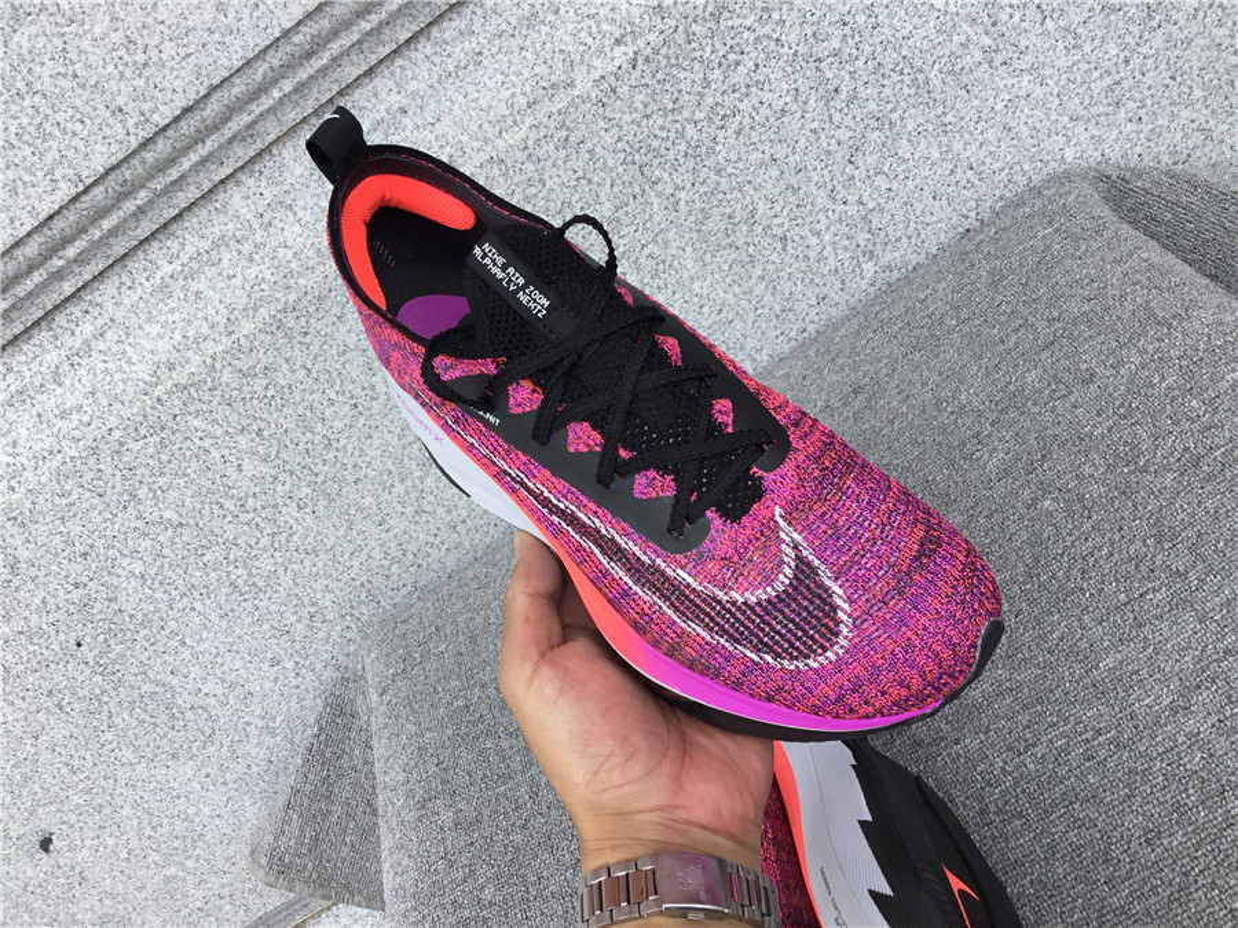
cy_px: 464
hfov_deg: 58.4
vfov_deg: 45.4
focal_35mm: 31
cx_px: 619
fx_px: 1109
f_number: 2.4
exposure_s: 1/310
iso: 25
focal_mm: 3.3
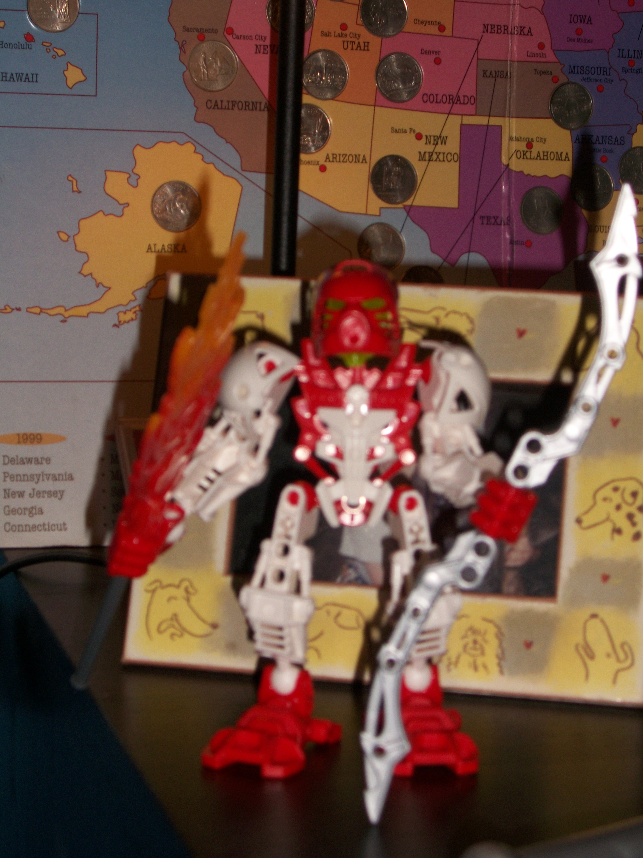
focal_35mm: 84
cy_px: 429
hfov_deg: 17.6
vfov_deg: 23.3
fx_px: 2080
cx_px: 322
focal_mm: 15.1
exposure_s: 1/50
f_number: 5.1
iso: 80
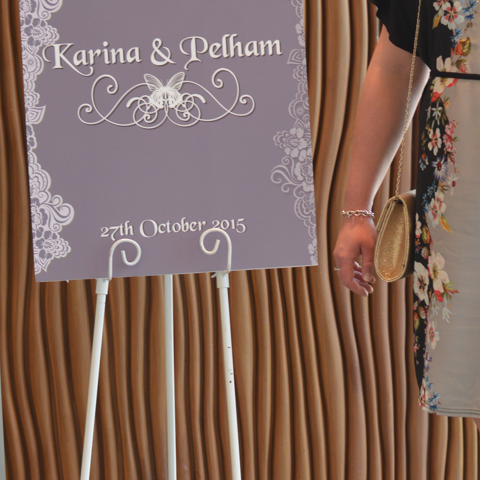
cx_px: 378
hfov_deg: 14.7
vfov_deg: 14.8
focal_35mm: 118
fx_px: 1853
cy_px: 261
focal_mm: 35
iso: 400
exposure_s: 1/60
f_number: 4
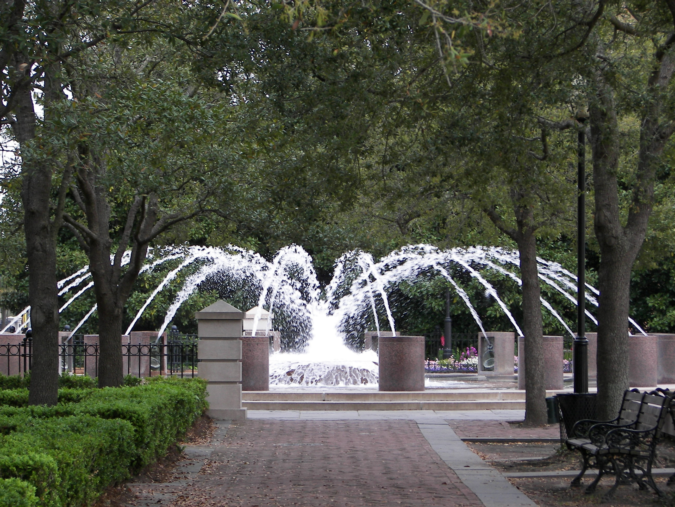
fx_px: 2691
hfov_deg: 14.3
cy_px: 254
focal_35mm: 138
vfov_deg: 10.7
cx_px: 338
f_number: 3.2
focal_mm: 22.8
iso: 50
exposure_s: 1/125
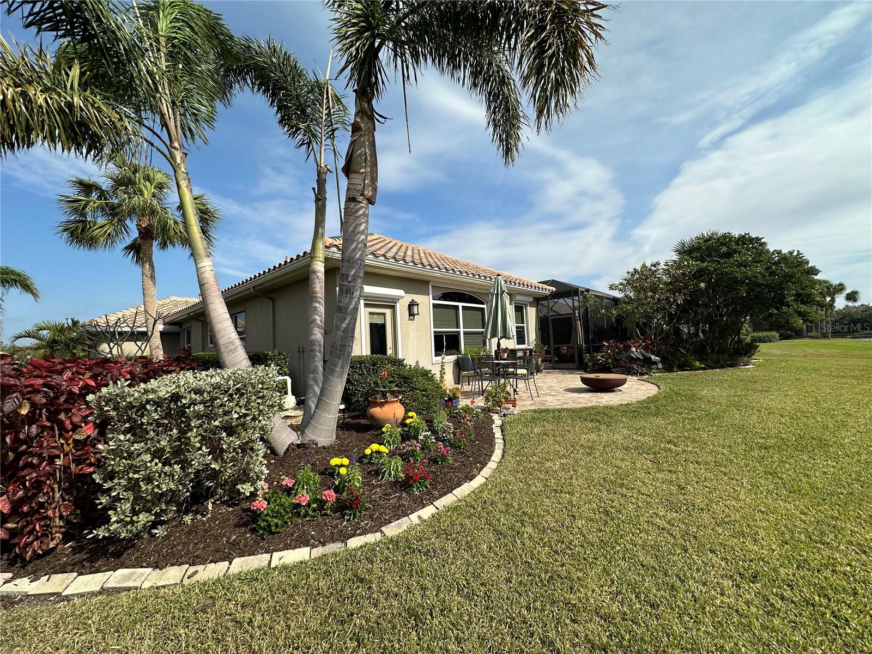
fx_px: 353
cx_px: 436
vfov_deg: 85.7
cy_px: 327
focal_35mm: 14
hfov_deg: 102.1
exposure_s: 1/2353
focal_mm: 2.22
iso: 50
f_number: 2.2
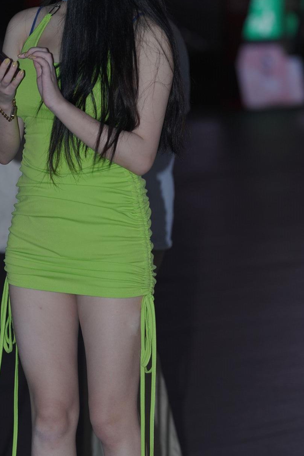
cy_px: 282
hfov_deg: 5.4
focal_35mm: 255
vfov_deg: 8.1
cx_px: 75
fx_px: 3229
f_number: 3.5
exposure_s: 1/250
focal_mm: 135
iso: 640
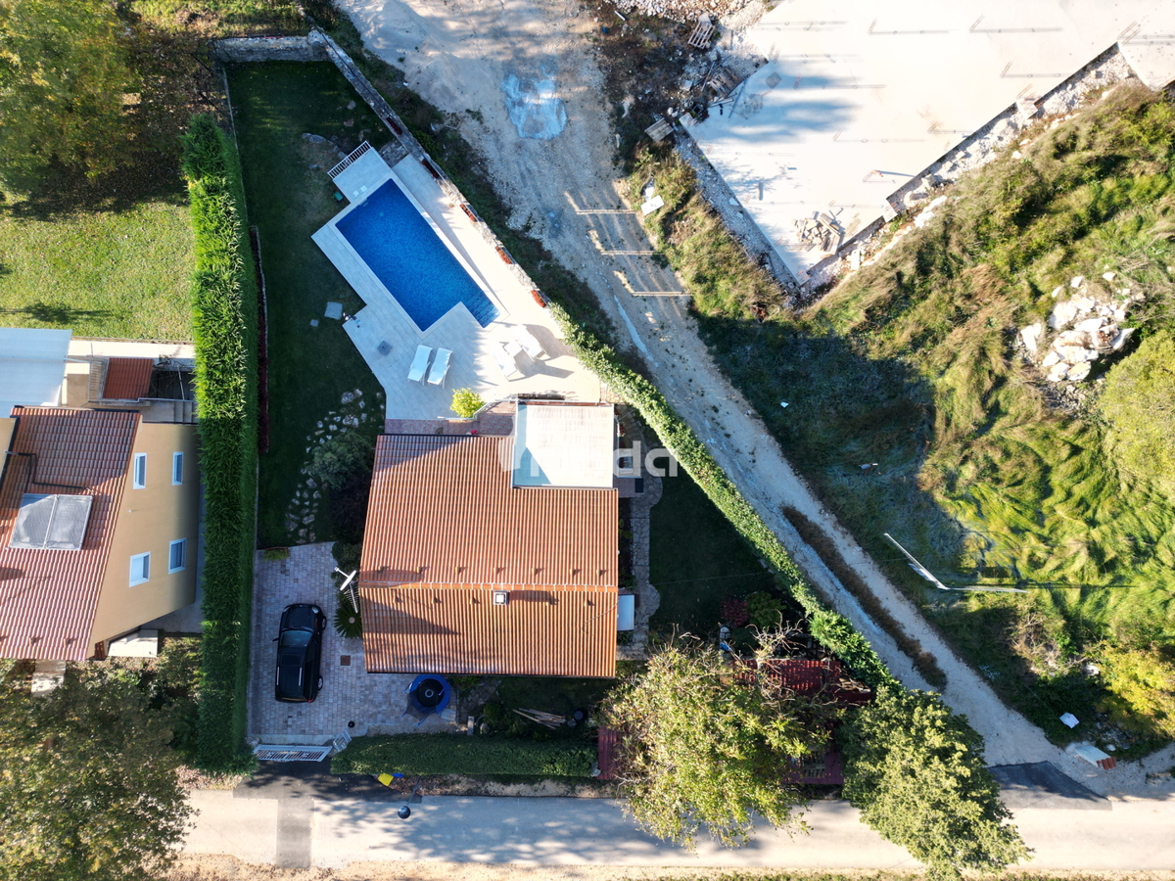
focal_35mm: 24
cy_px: 440
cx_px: 588
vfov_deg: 56.8
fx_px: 815
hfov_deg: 71.6
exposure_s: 1/640
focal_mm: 6.72
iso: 110
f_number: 1.7
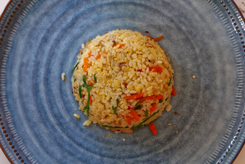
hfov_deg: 33.9
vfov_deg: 23.0
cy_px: 82
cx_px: 122
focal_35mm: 59
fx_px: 401
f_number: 9
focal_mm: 59
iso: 3200
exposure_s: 1/60
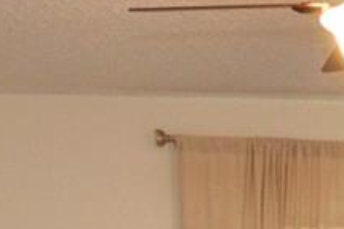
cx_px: 362
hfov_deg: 15.0
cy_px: 681
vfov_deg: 8.6
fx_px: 1279
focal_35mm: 134
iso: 1000
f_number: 4
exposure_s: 1/60
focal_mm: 12
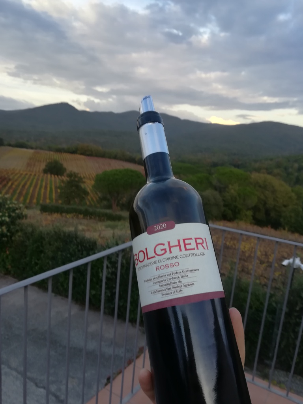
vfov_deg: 67.3
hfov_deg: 53.1
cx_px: 152
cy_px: 202
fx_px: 303
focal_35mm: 26
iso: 50
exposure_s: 1/143
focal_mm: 3.83
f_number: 2.2
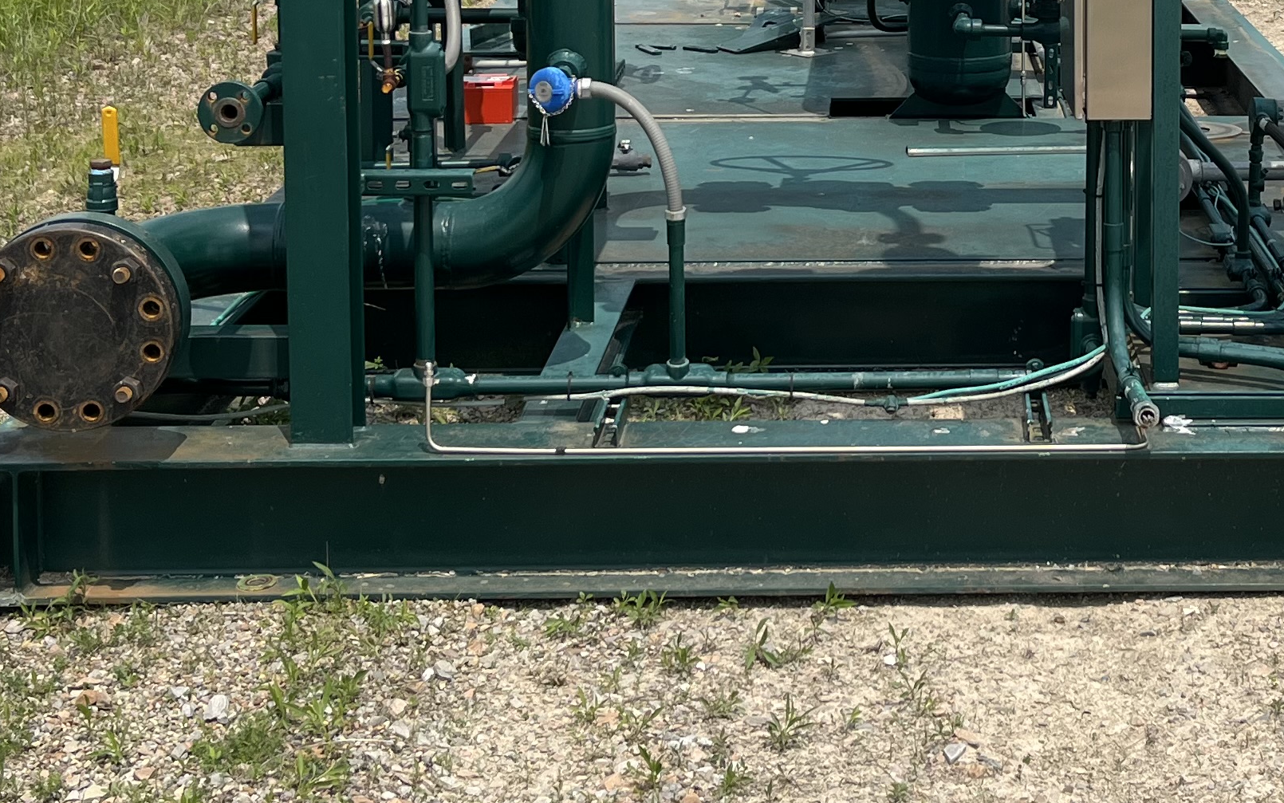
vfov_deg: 18.1
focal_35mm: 69
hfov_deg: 29.2
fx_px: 2415
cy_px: -116
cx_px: 987
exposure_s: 1/4310
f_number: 1.6
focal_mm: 5.1
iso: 50
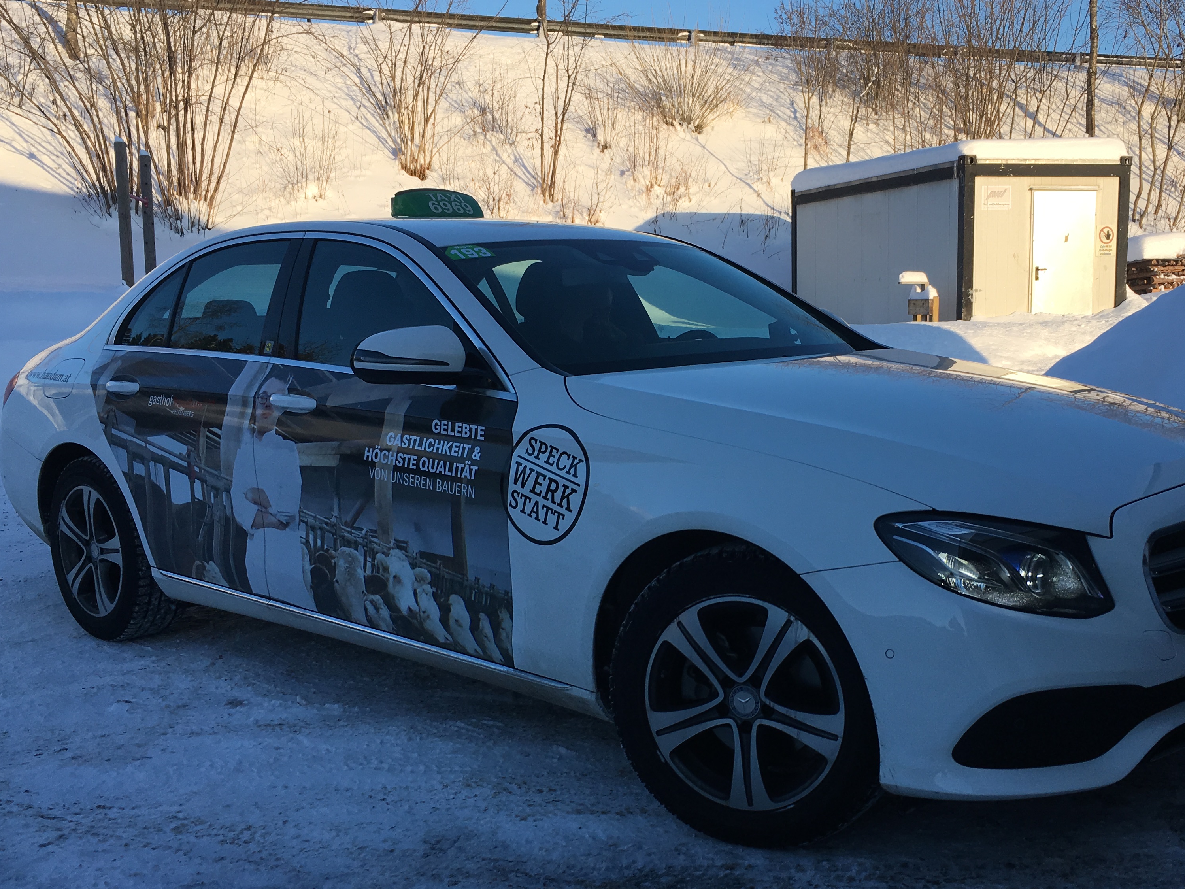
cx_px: 703
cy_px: 503
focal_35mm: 39
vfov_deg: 36.8
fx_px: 1335
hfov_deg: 47.6
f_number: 2.2
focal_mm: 4.15
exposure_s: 1/938
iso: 25
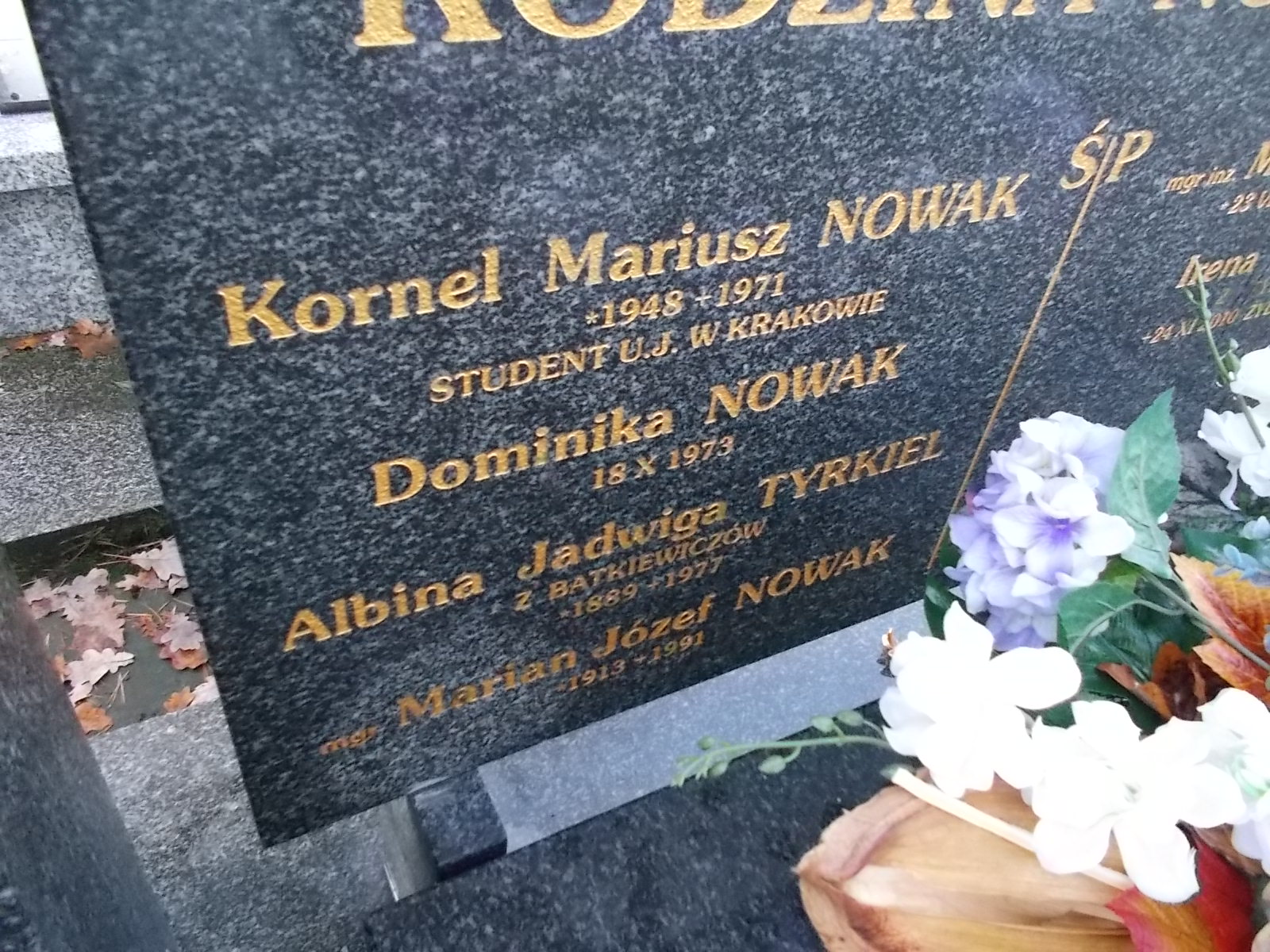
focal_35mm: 26
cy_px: 476
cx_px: 635
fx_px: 954
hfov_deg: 67.3
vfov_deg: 53.1
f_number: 3.2
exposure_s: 1/125
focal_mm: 4.6
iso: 400
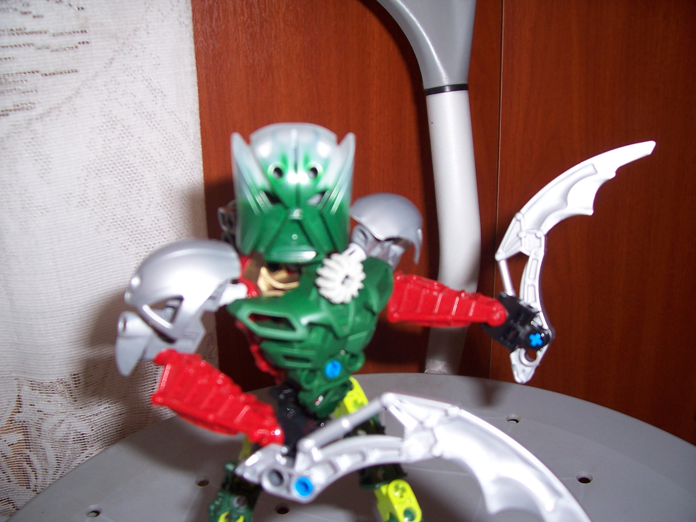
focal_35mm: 34
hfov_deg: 54.0
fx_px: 684
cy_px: 261
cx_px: 348
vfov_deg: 41.8
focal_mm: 5.6
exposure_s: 1/60
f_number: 2.7
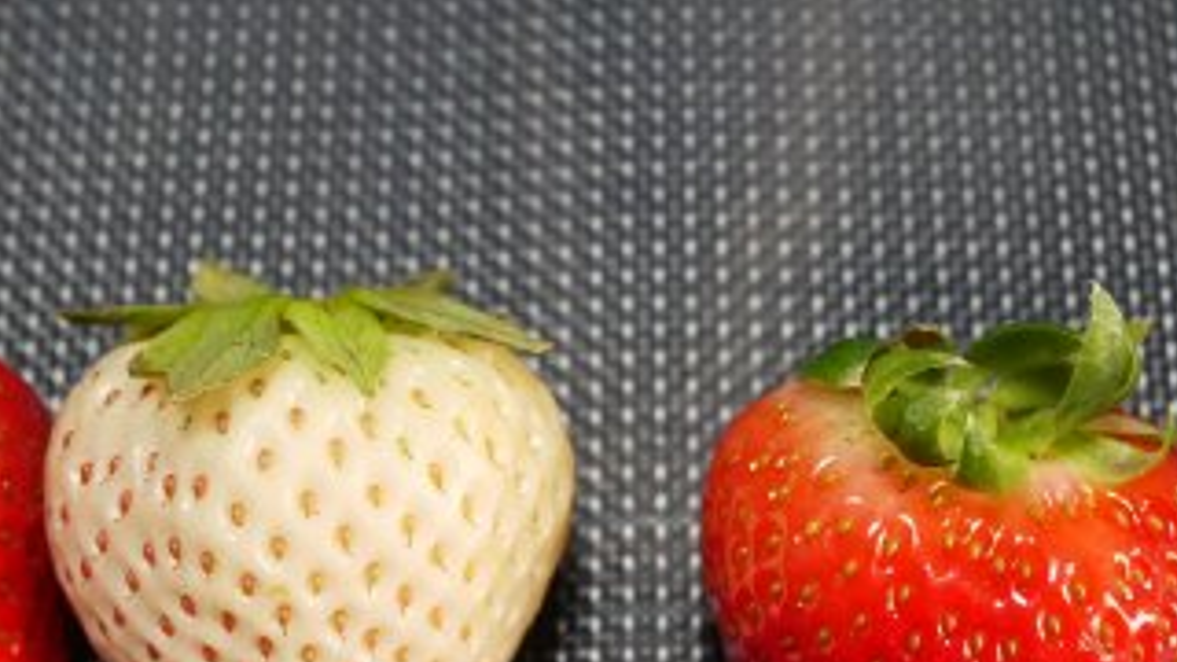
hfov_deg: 28.2
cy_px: 364
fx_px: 2341
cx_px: 651
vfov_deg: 16.1
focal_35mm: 75
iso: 2500
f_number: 4.2
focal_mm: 18
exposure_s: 1/60
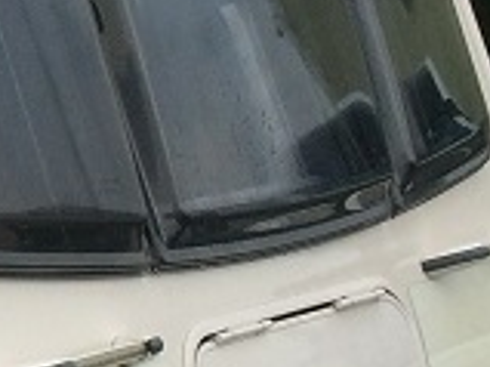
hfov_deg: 9.7
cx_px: -693
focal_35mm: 179
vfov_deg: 8.3
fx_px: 2532
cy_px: 122
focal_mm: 4.15
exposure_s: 1/892
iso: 32
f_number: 2.2
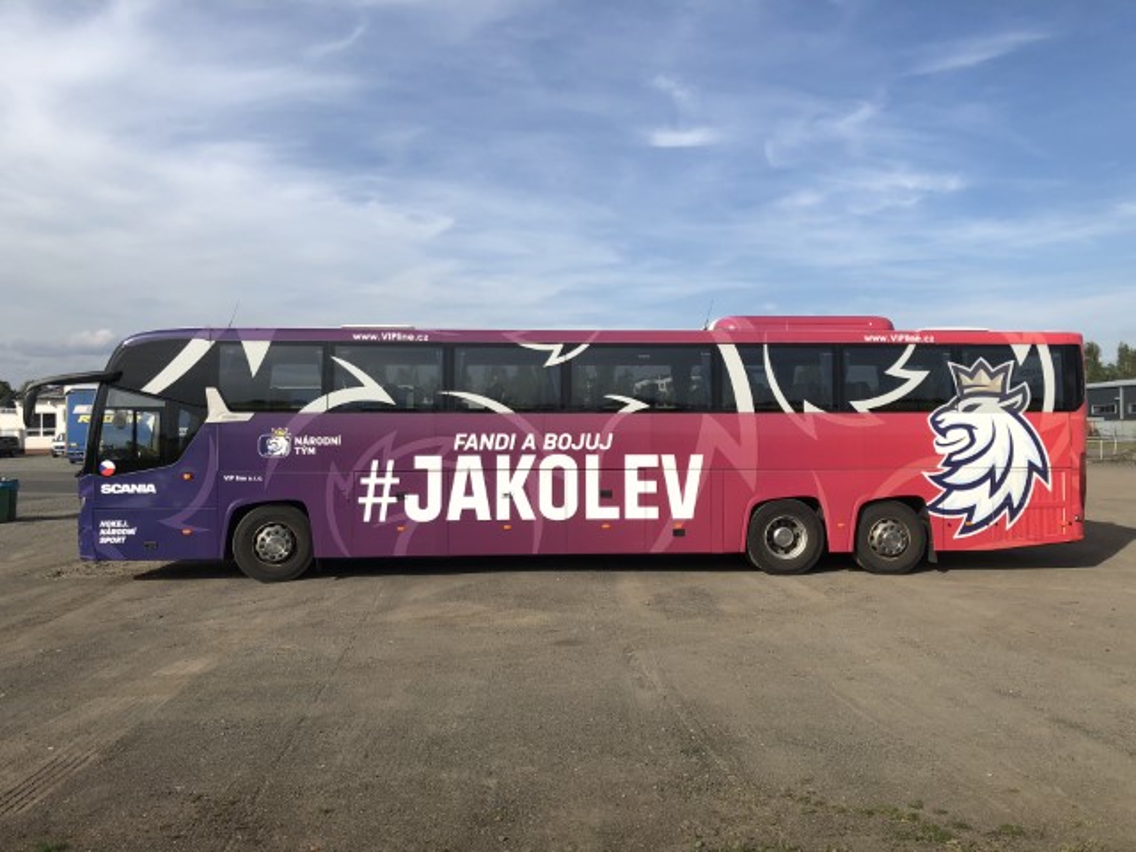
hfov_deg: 63.4
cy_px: 426
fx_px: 919
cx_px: 568
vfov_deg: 49.7
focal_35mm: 28
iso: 20
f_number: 1.8
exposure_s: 1/2288
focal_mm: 3.99
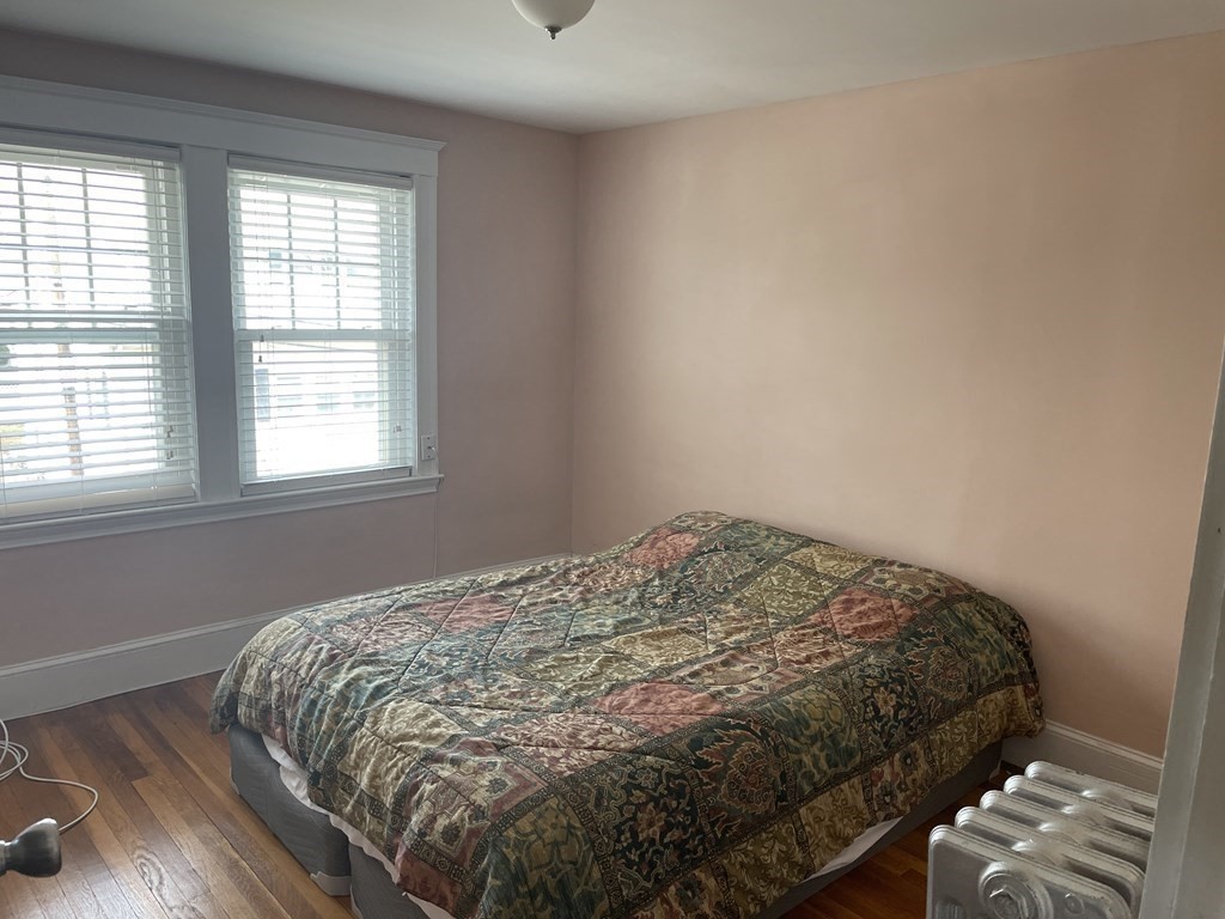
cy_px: 460
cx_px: 612
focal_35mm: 26
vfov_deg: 53.1
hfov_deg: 67.3
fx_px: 920
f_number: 1.6
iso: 100
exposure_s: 1/121
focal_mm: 4.2
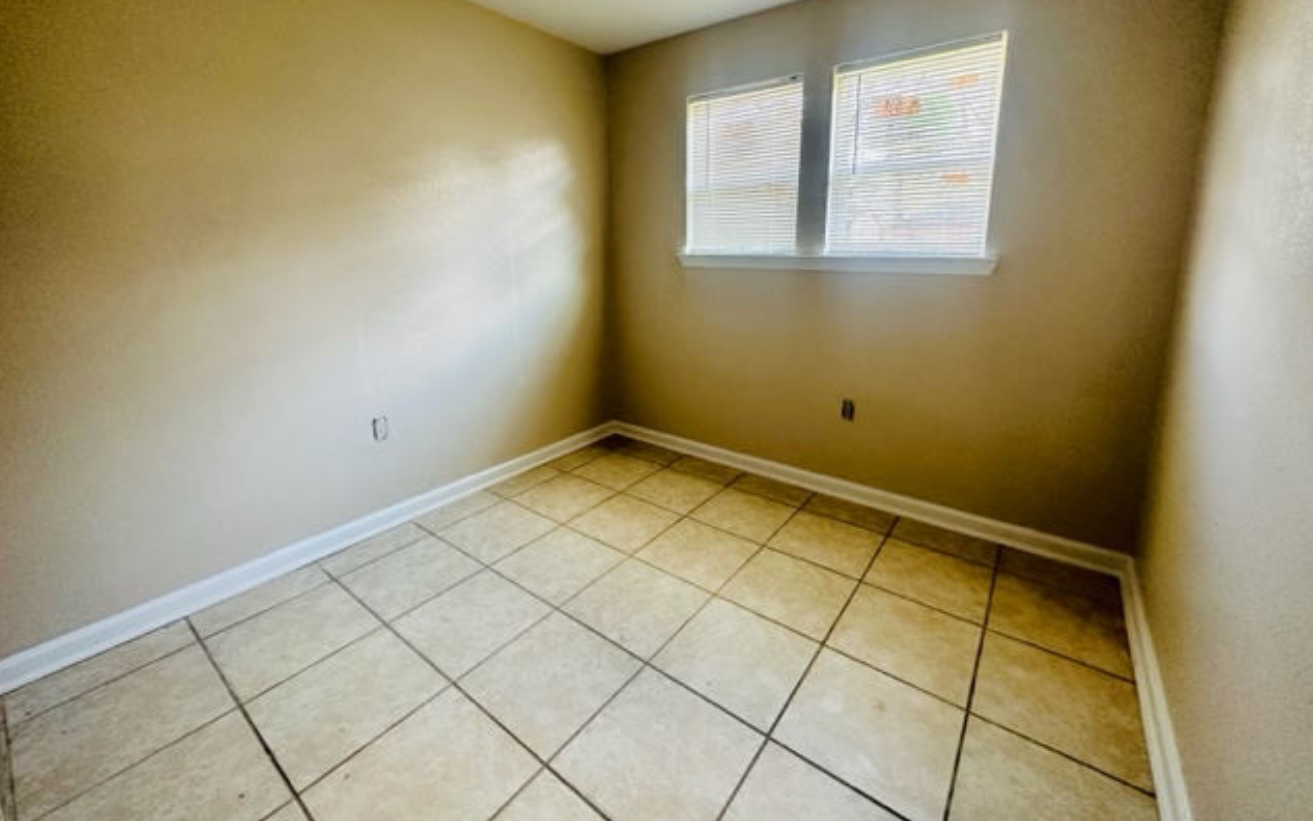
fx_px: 537
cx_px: 653
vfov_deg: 74.2
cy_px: 340
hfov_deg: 101.4
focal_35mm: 15
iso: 200
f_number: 2.2
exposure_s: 1/120
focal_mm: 2.22
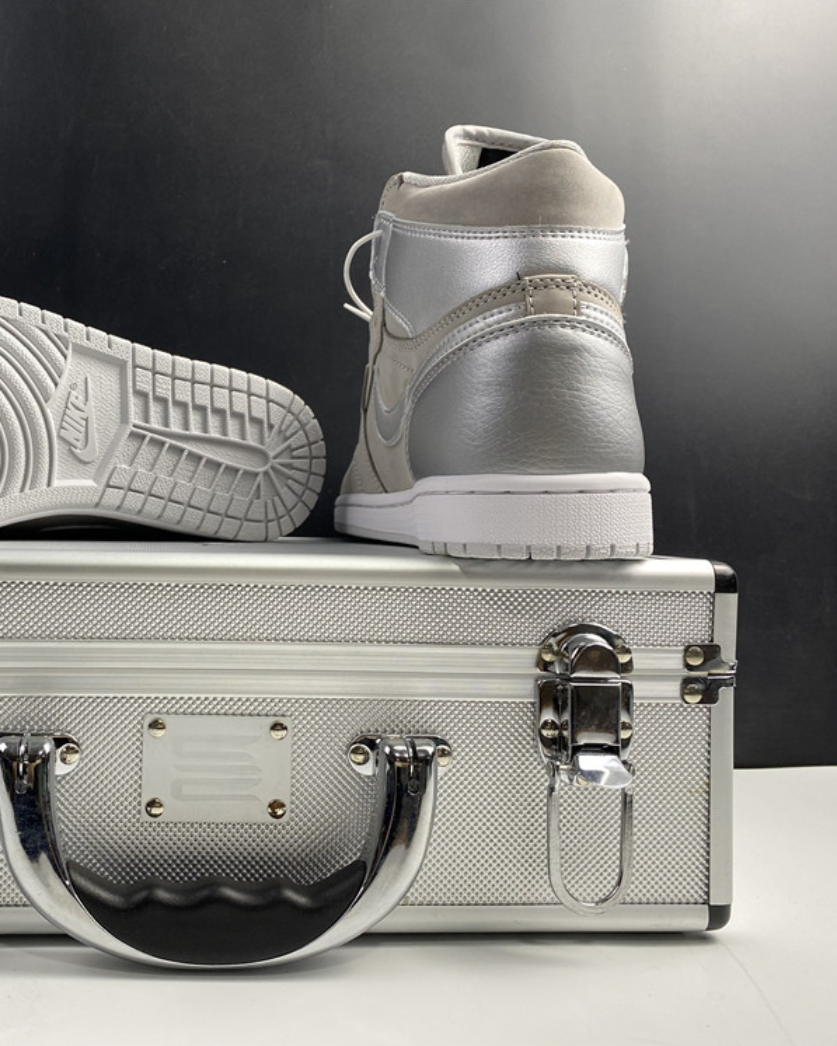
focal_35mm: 34
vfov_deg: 52.8
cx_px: 206
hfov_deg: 42.0
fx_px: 1053
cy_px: 523
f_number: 1.8
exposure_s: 1/100
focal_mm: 4.25
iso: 64
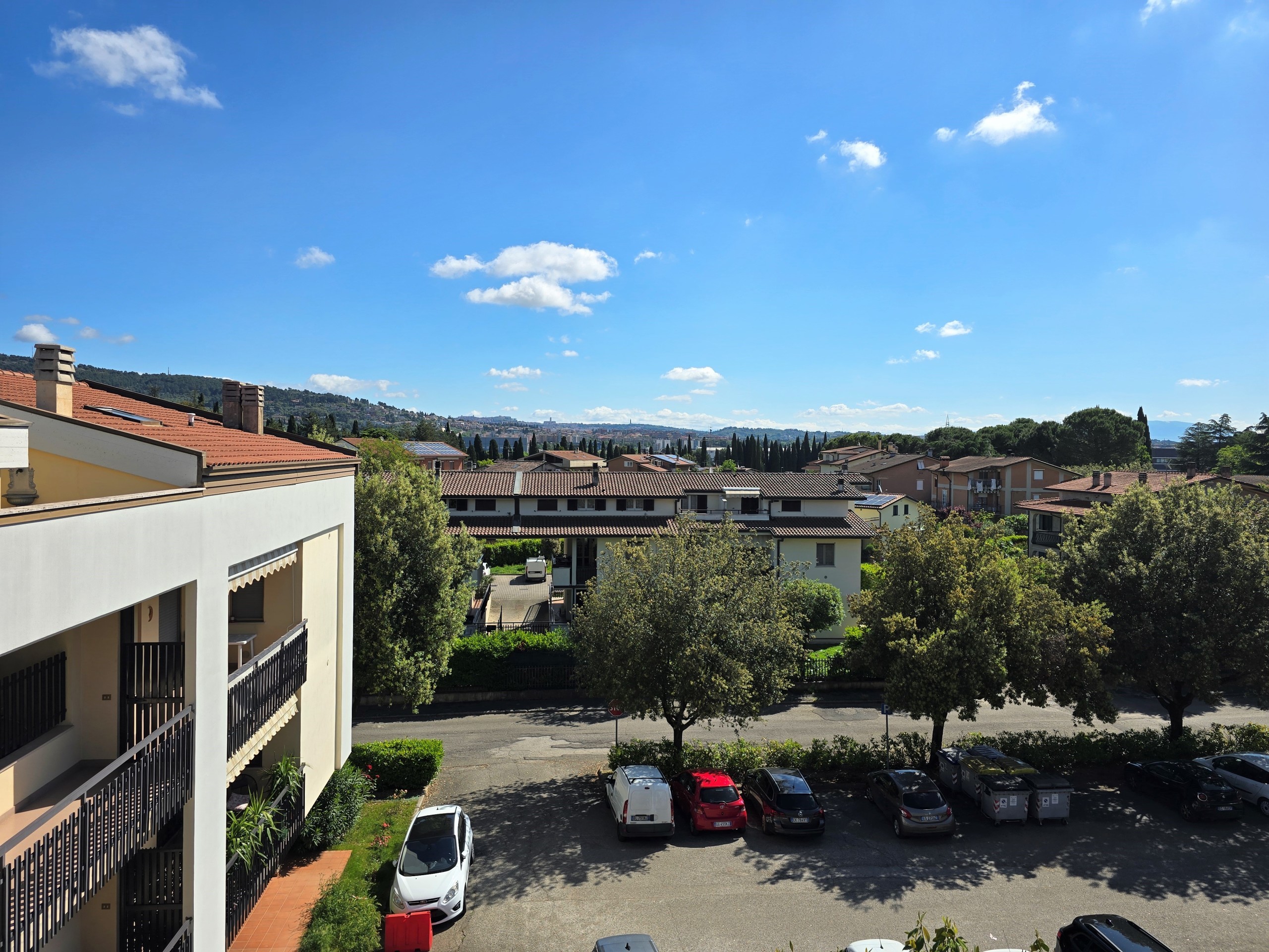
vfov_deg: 58.9
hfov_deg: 73.9
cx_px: 634
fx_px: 843
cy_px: 476
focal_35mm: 23
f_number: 1.7
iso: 12
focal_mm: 6.3
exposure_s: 1/1225
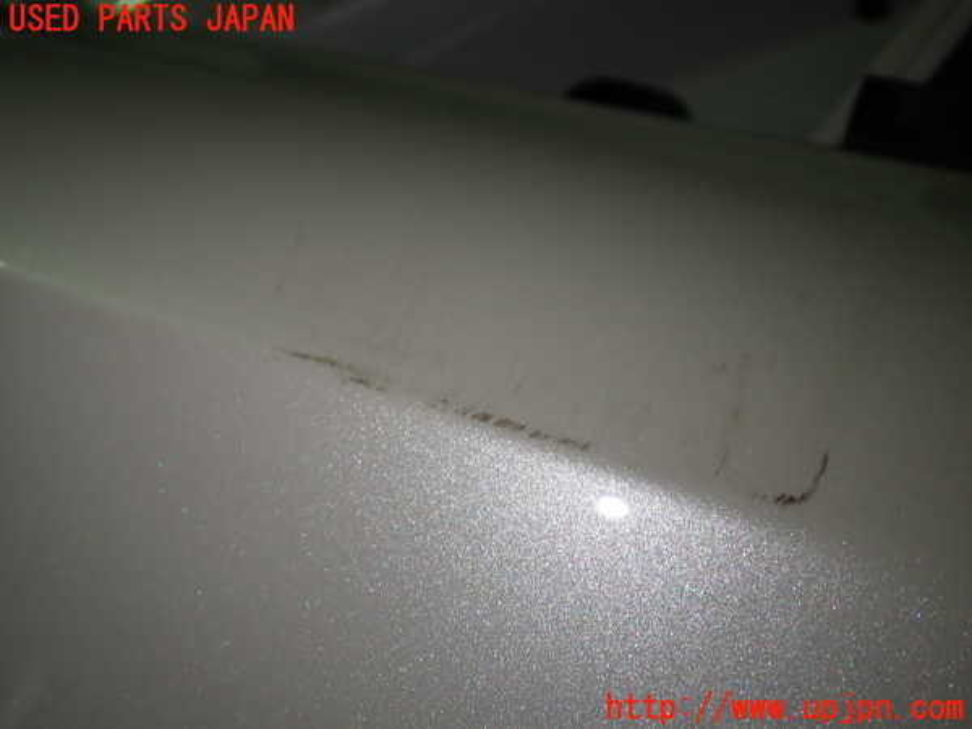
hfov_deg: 51.4
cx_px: 486
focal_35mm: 36
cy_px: 364
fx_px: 1011
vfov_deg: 39.7
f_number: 2.5
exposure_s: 1/100
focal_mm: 6.37
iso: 100
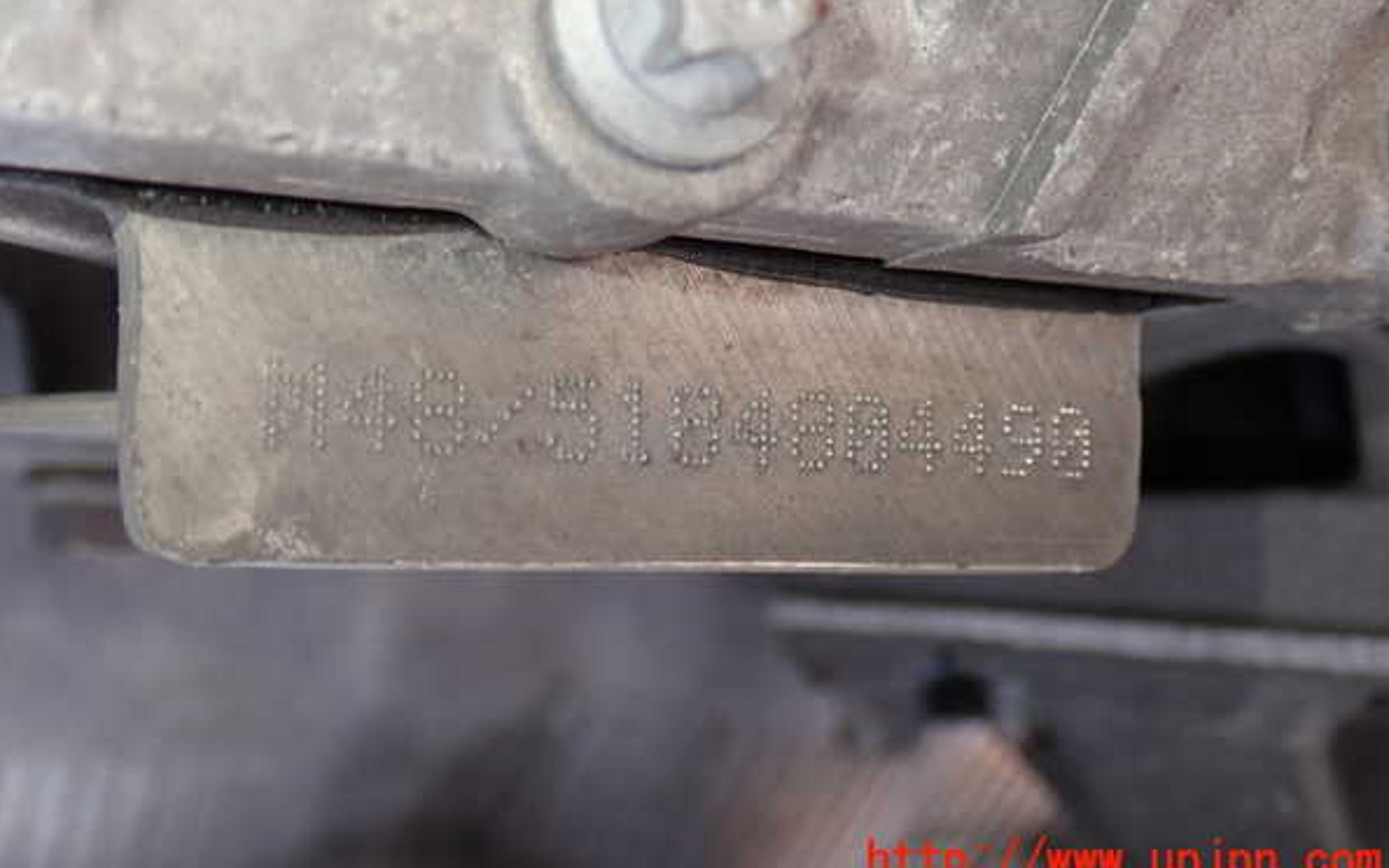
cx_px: 693
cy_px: 366
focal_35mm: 47
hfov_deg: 42.6
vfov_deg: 27.4
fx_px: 1779
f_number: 2.9
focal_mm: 7.84
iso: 200
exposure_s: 1/80
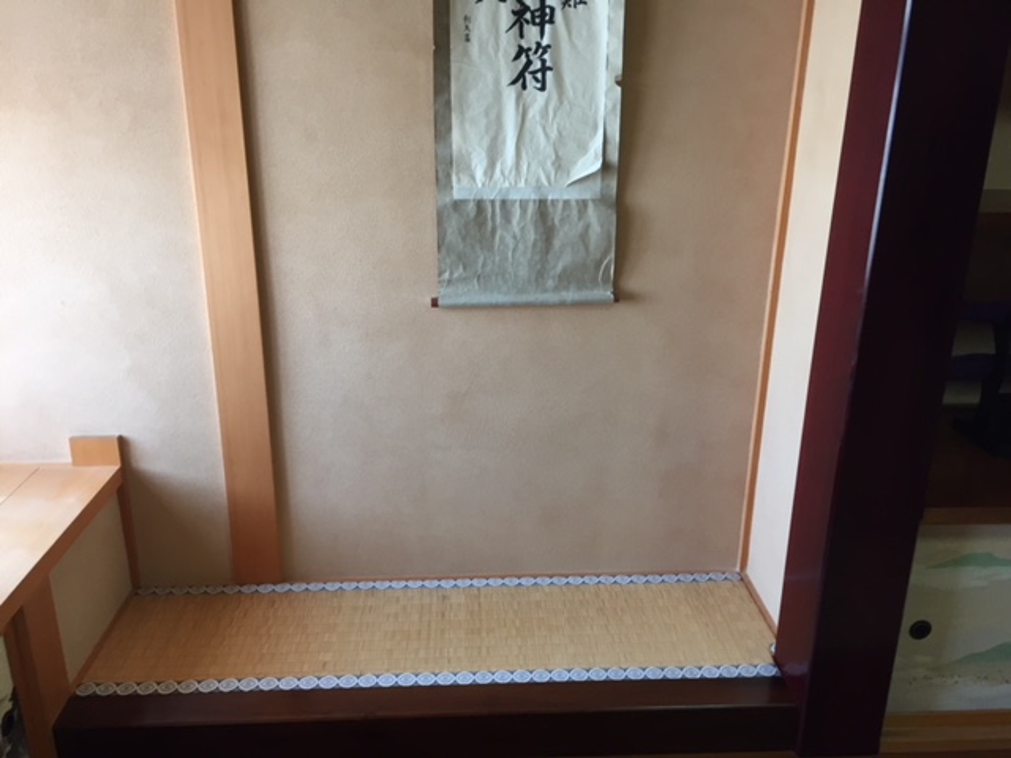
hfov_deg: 61.7
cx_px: 506
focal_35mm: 29
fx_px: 847
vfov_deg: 48.2
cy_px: 379
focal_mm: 4.15
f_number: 2.2
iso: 80
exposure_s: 1/30
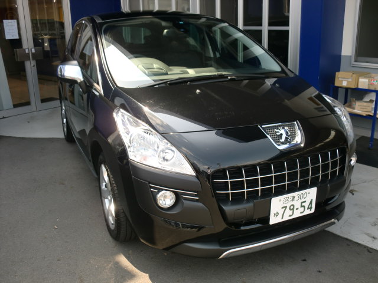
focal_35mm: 35
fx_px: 382
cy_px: 142
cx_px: 189
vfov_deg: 40.7
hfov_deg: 52.6
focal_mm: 6.3
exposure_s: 1/200
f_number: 3.1
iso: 64
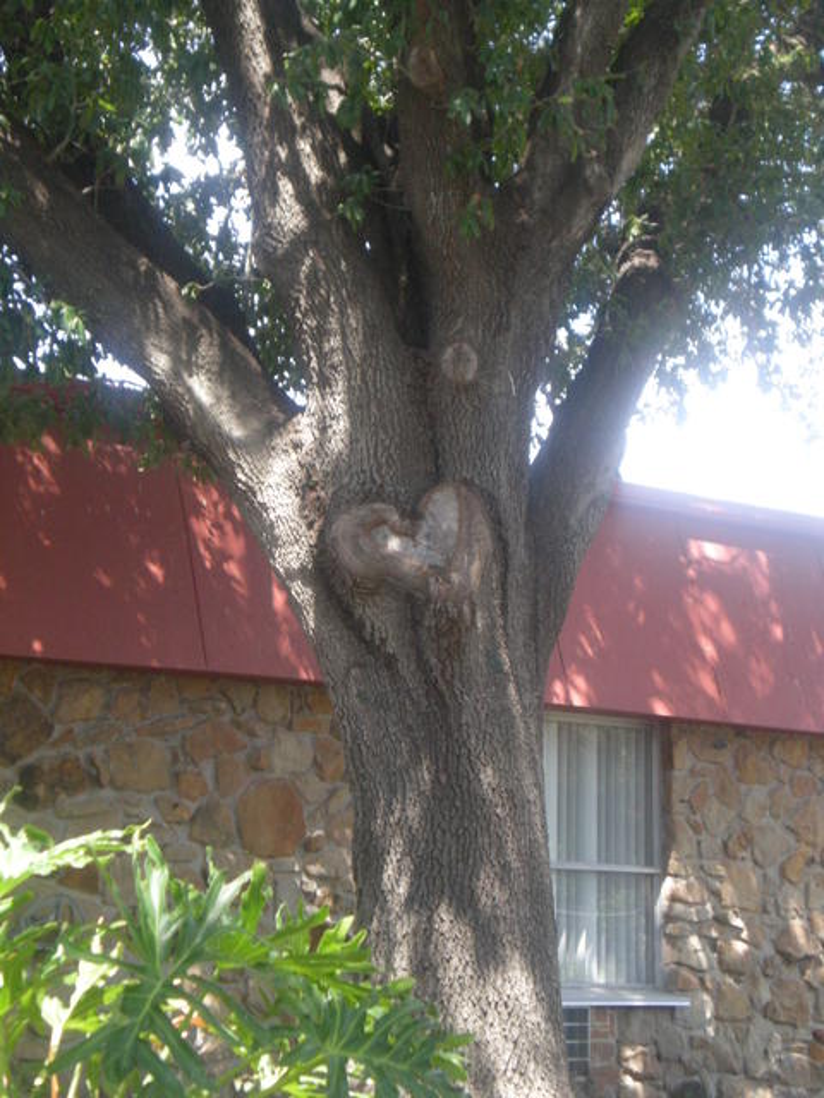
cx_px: 412
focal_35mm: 74
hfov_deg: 19.9
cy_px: 549
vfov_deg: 26.3
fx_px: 2349
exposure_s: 1/107
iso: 200
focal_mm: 12.3
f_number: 4.6
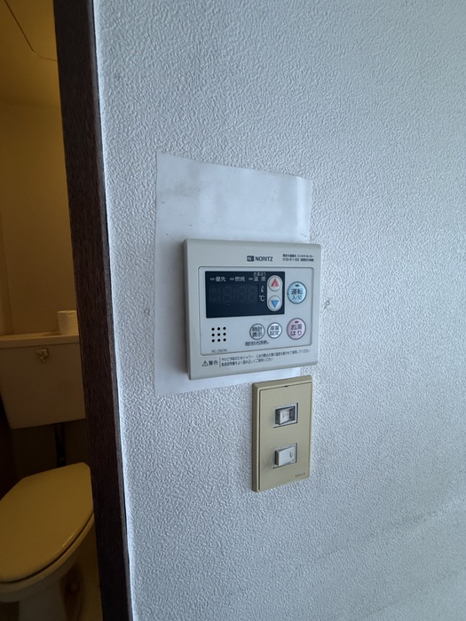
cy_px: 310
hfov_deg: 85.7
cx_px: 233
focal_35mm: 14
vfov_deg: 102.1
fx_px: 251
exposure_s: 1/50
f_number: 2.2
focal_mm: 2.22
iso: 250
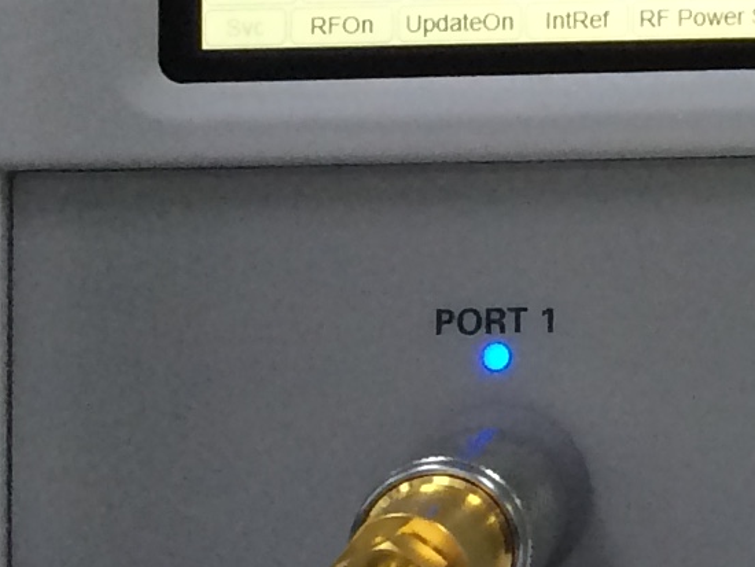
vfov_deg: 8.1
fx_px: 3753
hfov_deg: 10.2
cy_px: -718
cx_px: 1745
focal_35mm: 172
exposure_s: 1/30
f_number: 2.2
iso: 80
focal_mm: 4.15
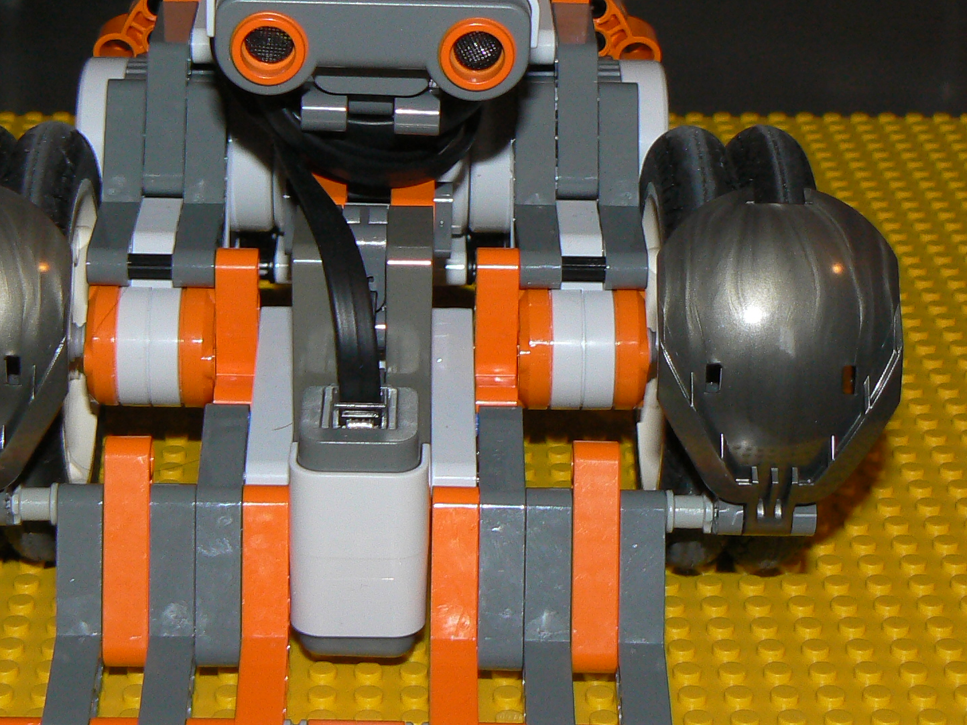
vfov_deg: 16.2
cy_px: 269
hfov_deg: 21.5
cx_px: 334
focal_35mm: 91
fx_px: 2542
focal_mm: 7.9
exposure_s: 1/30
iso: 100
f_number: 2.8
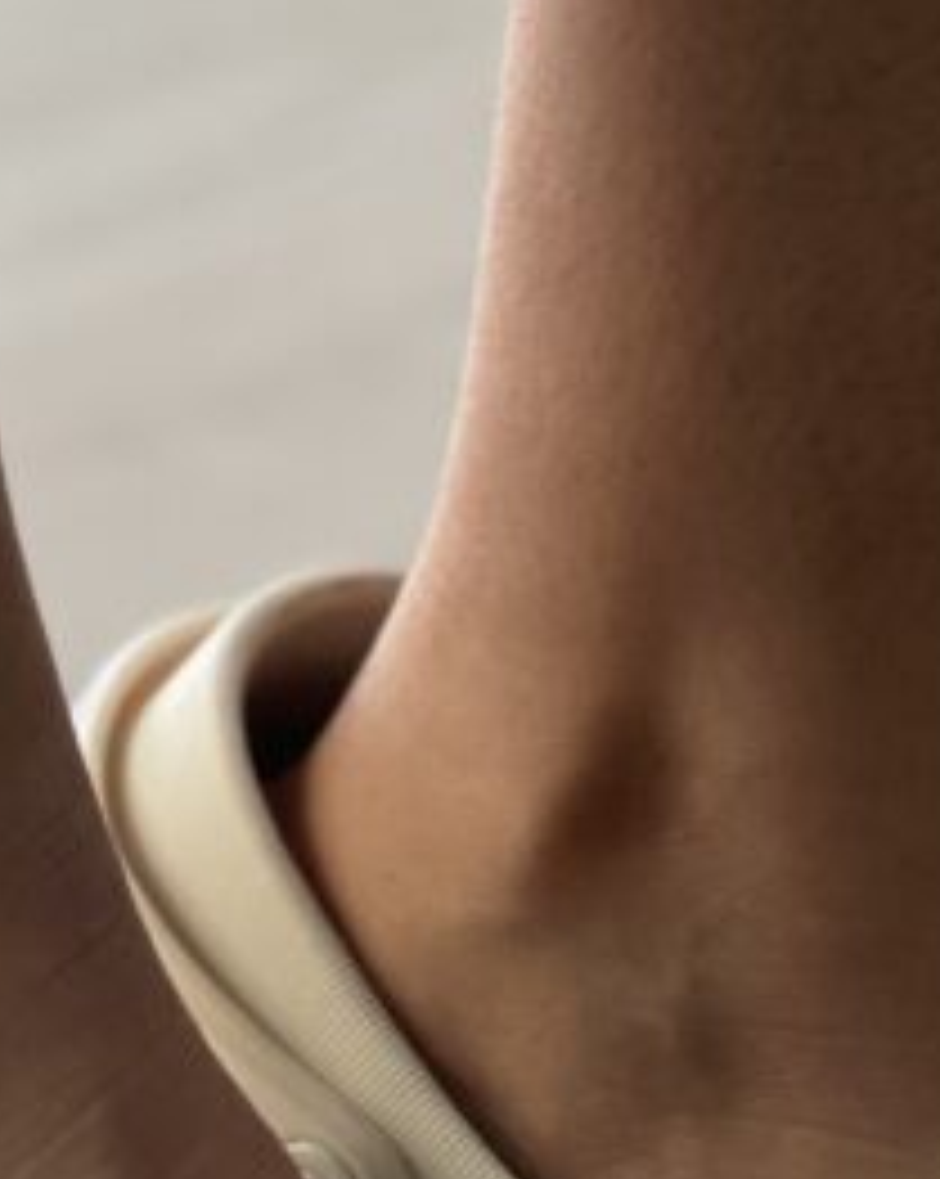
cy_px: 790
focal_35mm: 268
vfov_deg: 7.2
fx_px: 9336
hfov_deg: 5.7
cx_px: -81
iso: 100
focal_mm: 9
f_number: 2.8
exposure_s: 1/121
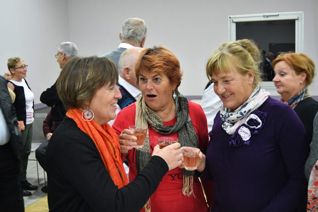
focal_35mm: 46
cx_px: 159
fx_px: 411
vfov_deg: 28.9
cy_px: 106
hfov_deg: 42.3
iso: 2800
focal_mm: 31
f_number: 4.2
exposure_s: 1/50
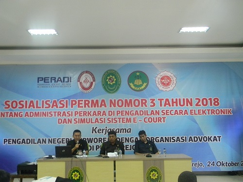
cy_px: 91
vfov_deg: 39.7
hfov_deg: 51.4
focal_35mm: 36
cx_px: 122
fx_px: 253
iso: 400
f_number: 3.7
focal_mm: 6.4
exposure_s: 1/12.7
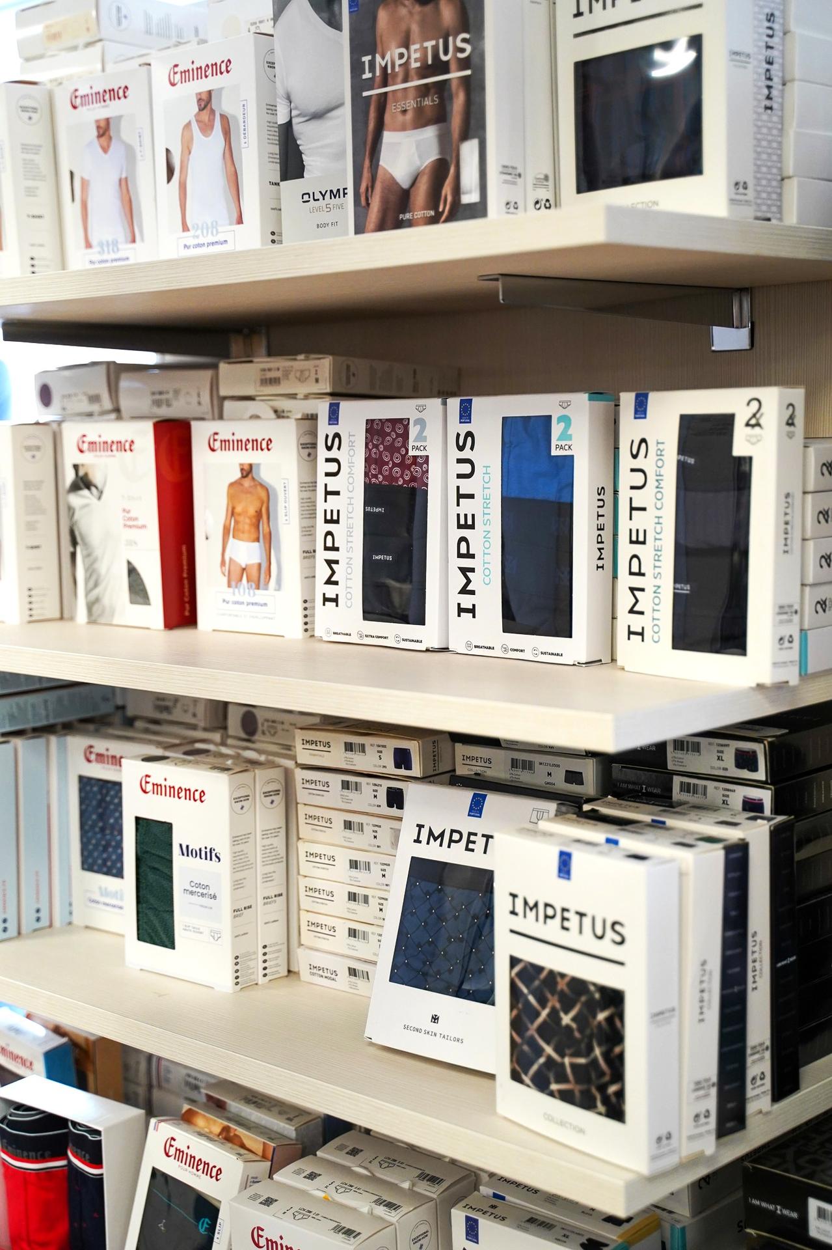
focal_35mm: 50
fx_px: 1734
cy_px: 625
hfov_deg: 27.0
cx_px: 416
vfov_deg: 39.6
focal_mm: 50
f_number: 2.8
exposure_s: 1/250
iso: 1600
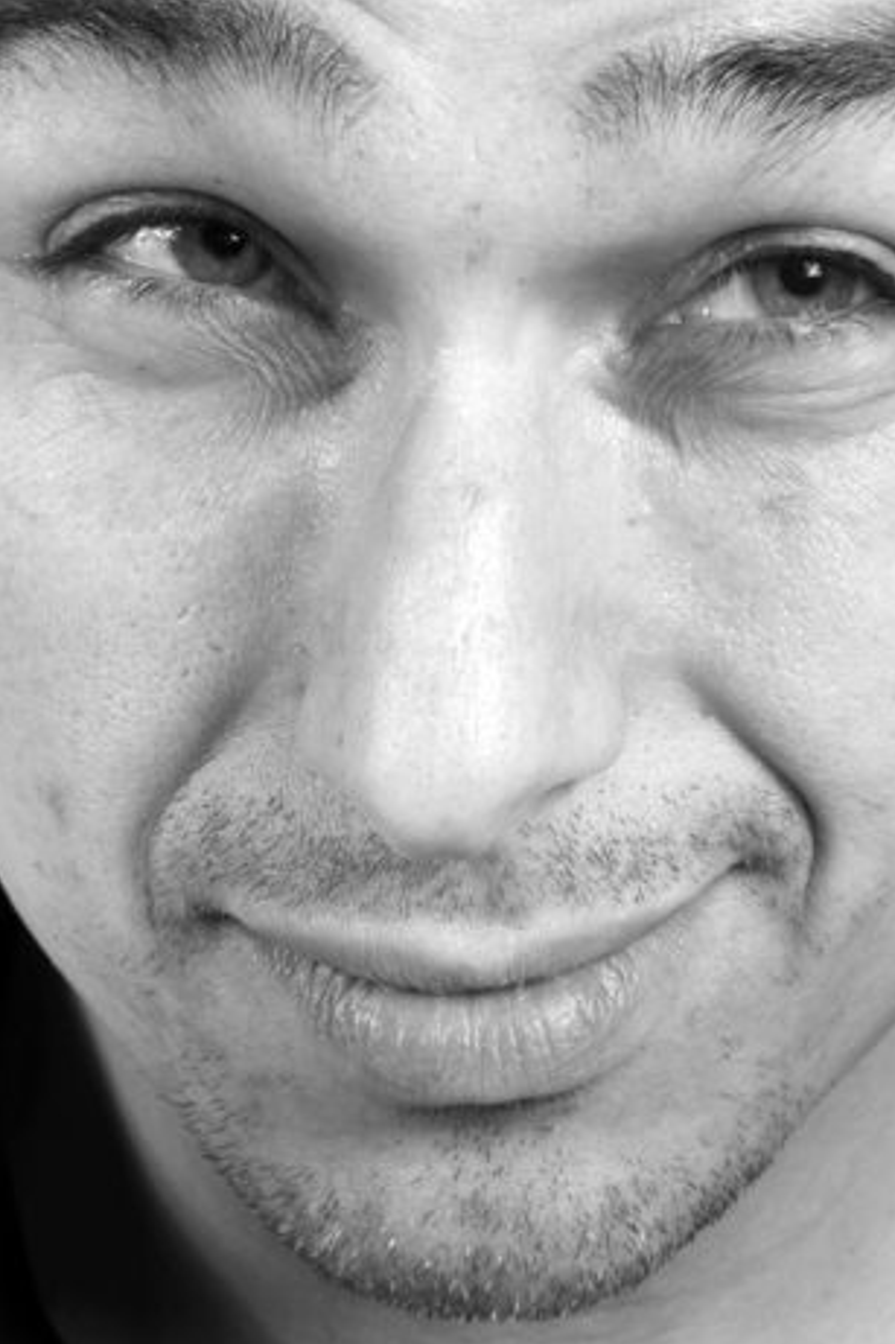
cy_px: 551
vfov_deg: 10.6
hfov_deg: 7.1
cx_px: 522
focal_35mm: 194
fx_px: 7239
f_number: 13
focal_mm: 85
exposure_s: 1/125
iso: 250
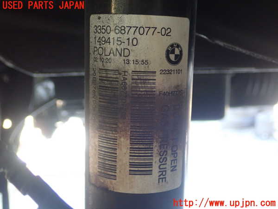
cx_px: 139
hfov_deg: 41.2
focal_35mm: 46
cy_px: 104
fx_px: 369
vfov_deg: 31.5
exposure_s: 1/25
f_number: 3.1
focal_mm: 8.41
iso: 800
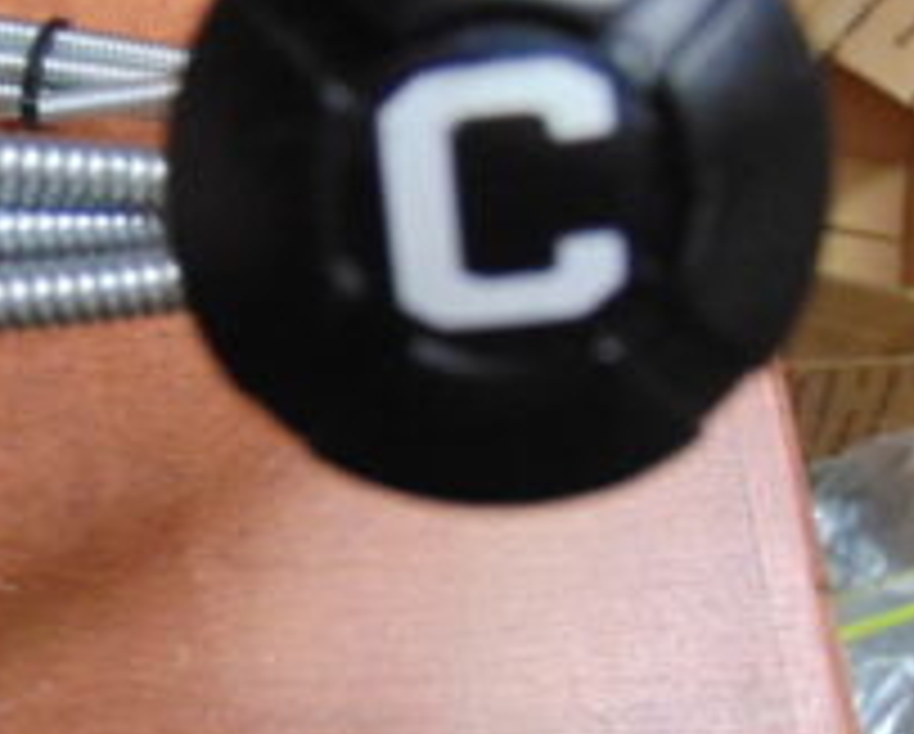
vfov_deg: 25.4
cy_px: 426
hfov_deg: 31.3
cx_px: 356
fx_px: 1625
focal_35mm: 60
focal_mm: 4.5
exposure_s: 1/15
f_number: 3
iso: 400
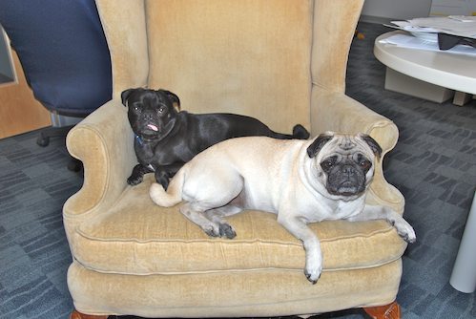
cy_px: 160
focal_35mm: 33
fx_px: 437
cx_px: 238
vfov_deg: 40.1
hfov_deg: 57.2
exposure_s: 1/60
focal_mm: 22
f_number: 5.6
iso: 100
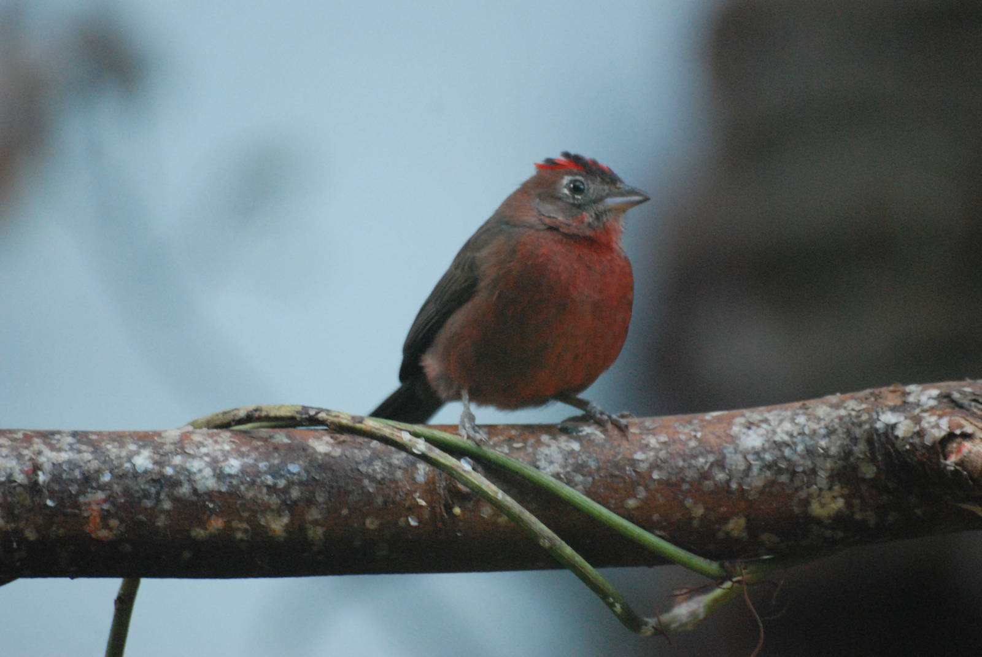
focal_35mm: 450
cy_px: 328
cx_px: 491
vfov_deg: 3.1
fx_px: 12289
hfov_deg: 4.6
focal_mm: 300
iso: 1600
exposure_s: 1/160
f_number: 5.6
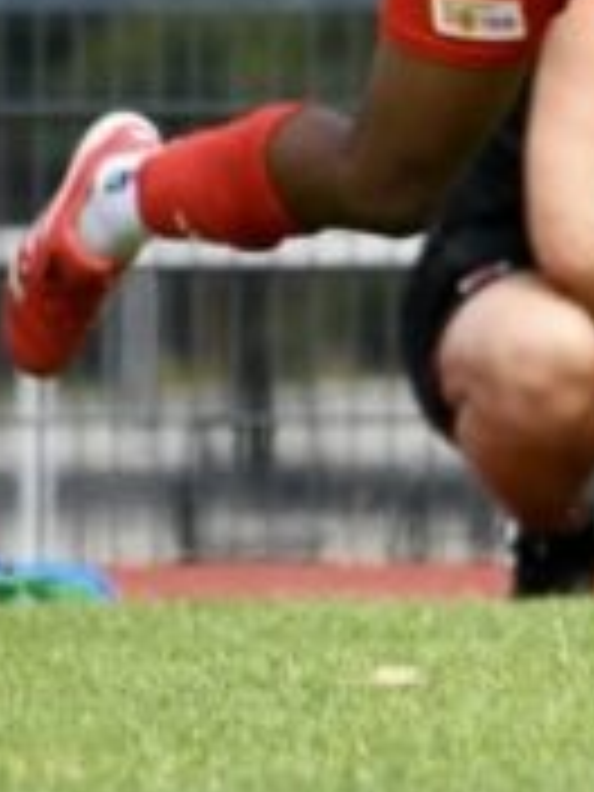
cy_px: -81
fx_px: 51273
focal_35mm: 2241
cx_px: -130
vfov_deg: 0.9
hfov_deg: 0.7
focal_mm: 400
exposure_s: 1/1600
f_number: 9
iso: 1250
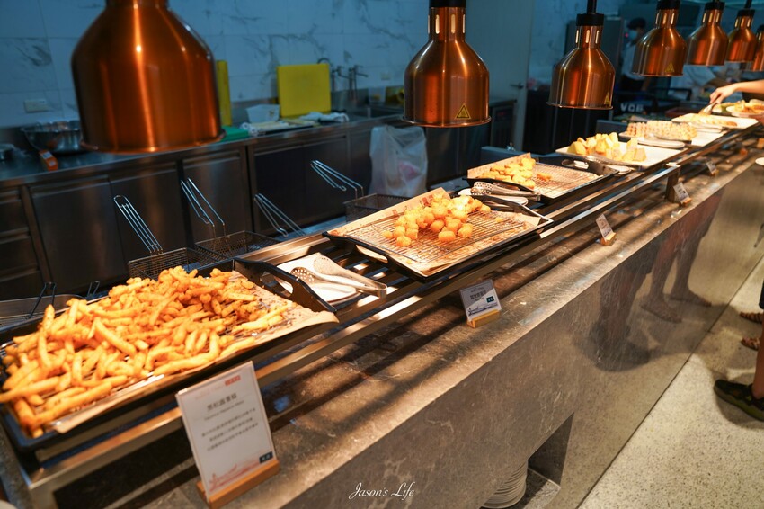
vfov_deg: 53.1
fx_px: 509
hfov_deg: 73.8
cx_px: 382
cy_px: 254
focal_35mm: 24
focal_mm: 24
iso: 100
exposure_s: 1/60
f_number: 2.8
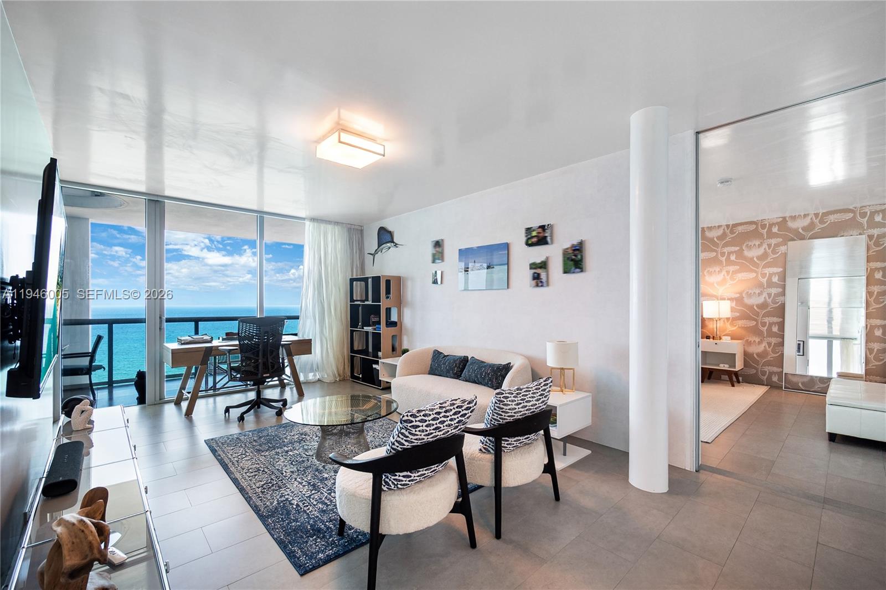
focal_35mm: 14
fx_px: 344
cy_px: 295
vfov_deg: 81.2
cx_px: 443
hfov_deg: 104.3
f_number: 4.5
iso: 100
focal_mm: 7
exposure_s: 1/30
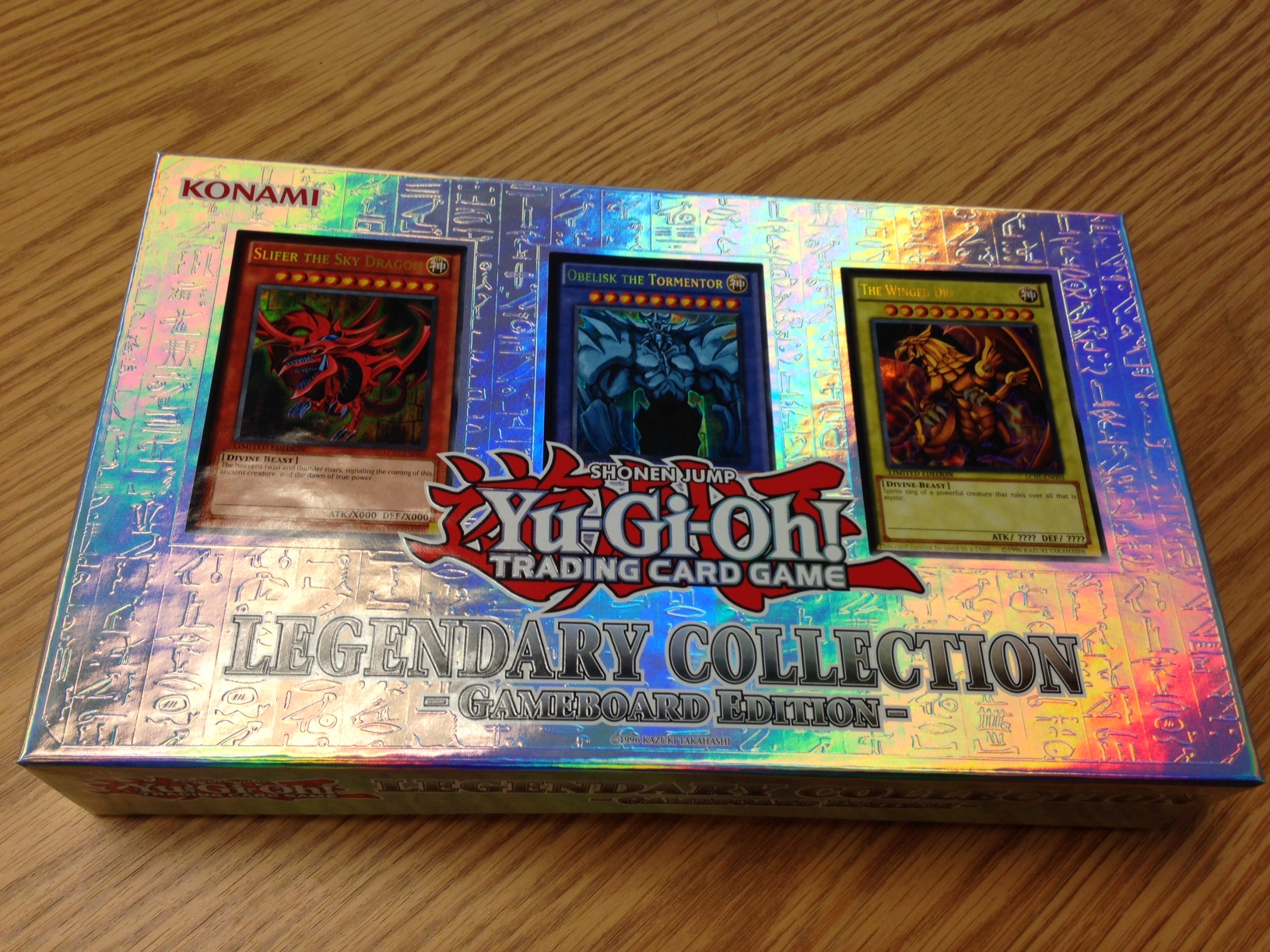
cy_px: 476
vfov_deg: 42.9
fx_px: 1211
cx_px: 635
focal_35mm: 33
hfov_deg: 55.4
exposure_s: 1/40
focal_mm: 4.12
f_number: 2.4
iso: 50
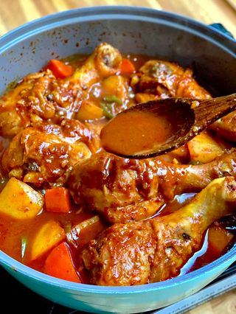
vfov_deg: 36.8
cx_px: 118
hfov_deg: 28.1
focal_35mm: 52
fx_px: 472
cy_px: 157
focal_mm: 6
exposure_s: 1/85
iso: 250
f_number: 2
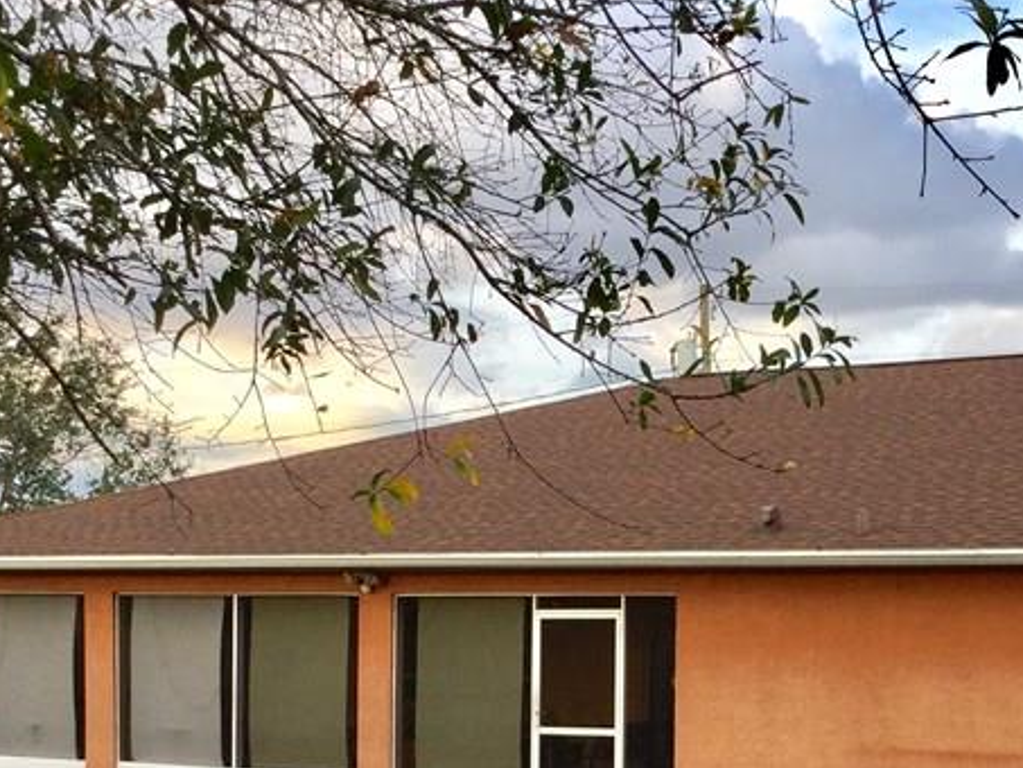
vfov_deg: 20.3
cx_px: 662
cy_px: 775
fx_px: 2069
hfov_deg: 27.6
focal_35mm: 70
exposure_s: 1/272
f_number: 2.4
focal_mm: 3.3
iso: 25
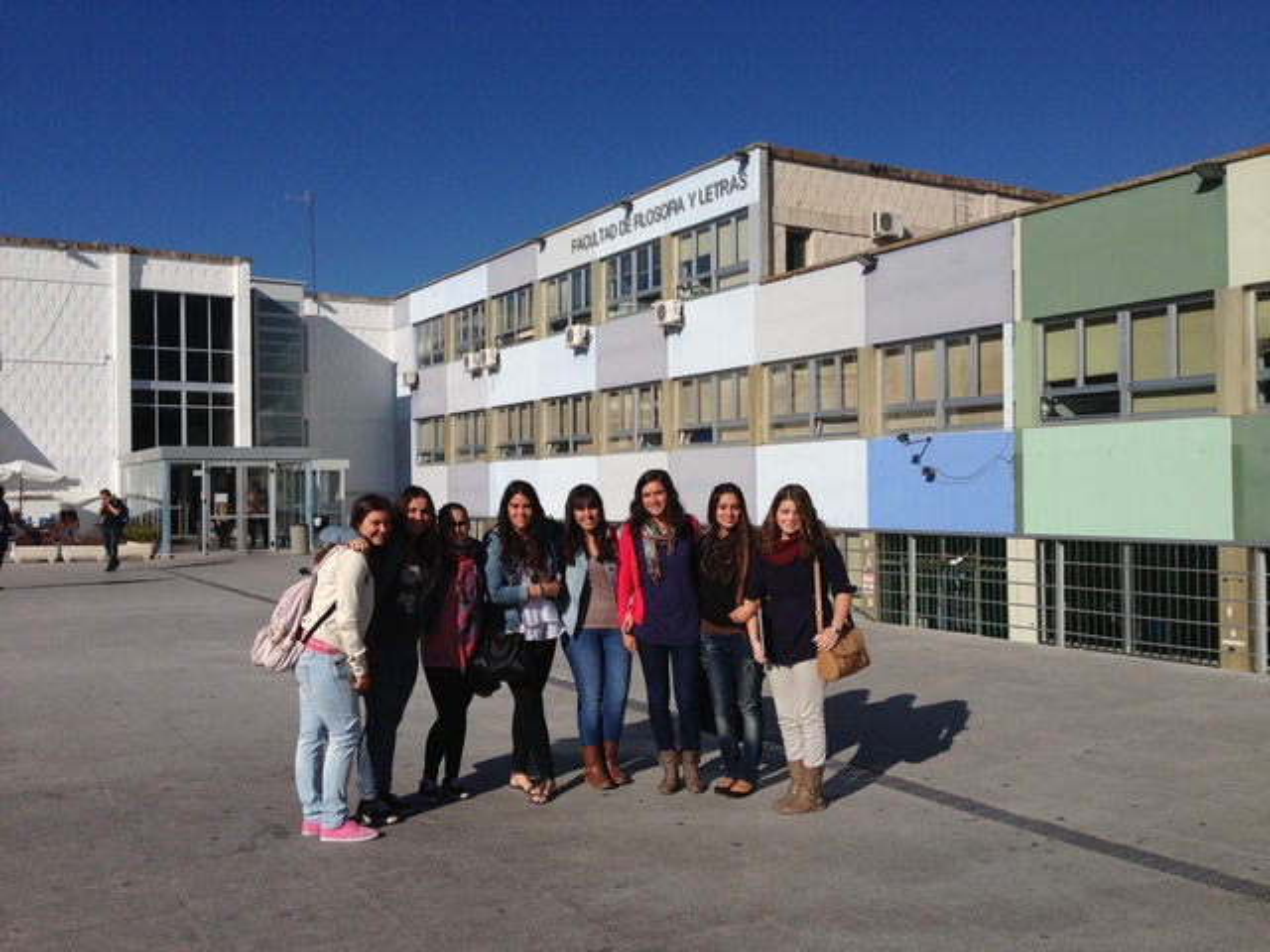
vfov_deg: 42.9
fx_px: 1211
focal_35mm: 33
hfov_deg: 55.4
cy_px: 476
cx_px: 635
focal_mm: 4.12
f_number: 2.4
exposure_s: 1/4525
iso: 50
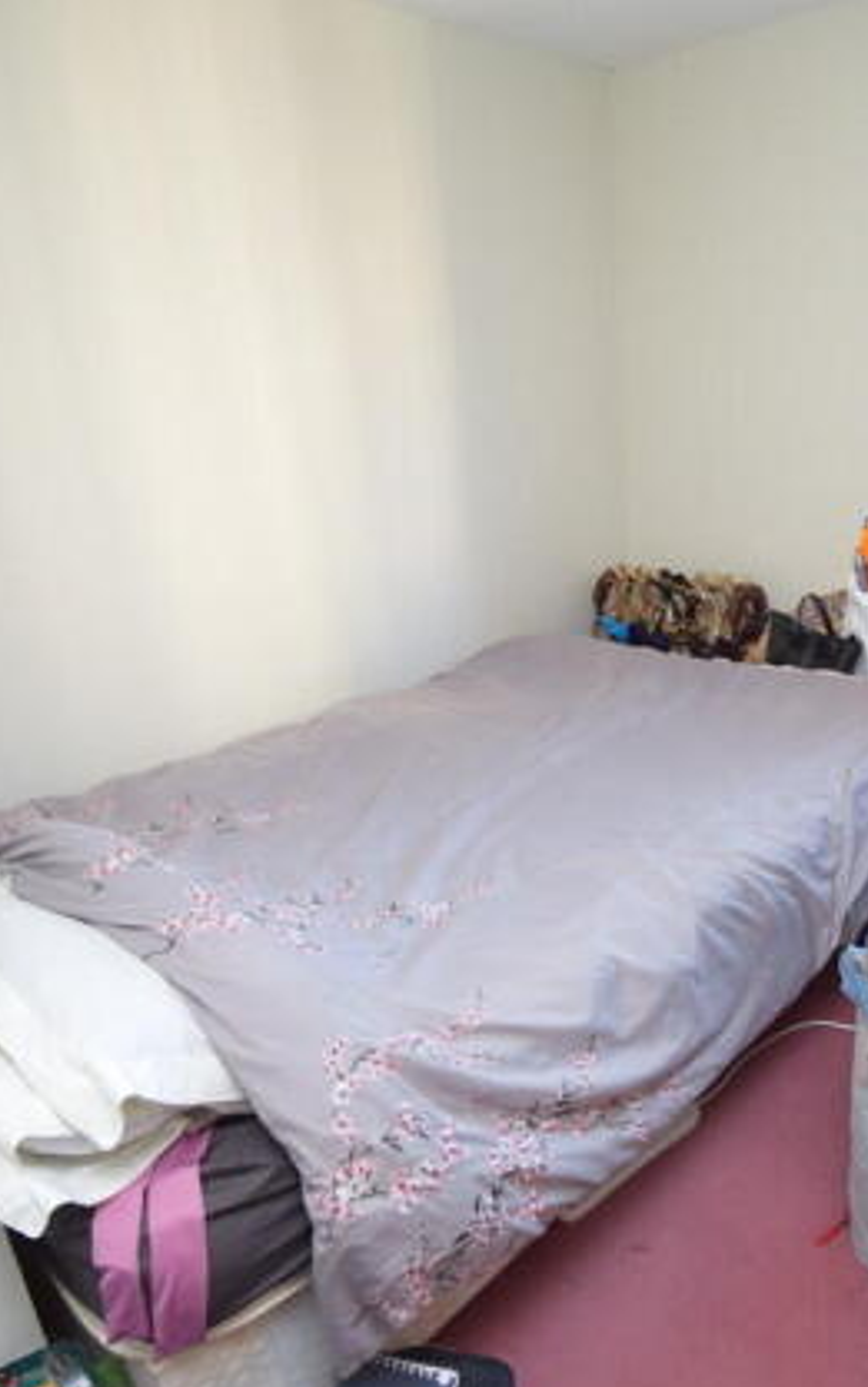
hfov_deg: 49.3
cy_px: 723
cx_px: 640
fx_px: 907
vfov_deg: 74.7
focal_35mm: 24
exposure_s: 1/60
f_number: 3.5
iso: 900
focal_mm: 10
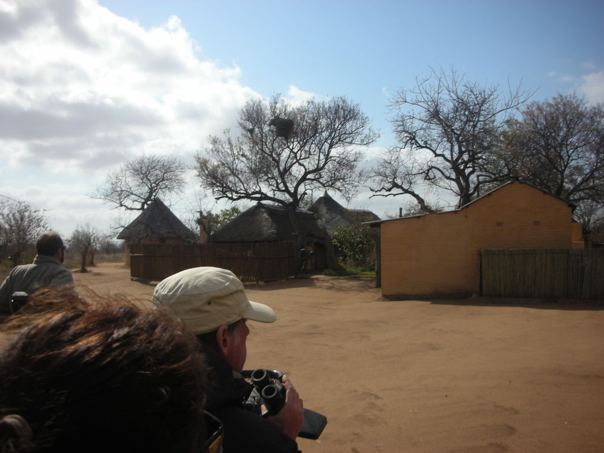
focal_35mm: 35
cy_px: 226
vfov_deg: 40.7
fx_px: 611
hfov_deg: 52.6
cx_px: 302
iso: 50
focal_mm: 5.8
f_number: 8.5
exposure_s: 1/170
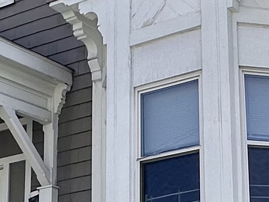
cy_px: 226
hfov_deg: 19.1
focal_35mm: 101
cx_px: 237
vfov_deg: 14.3
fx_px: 785
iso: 40
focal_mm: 2.22
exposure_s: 1/1014
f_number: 2.2
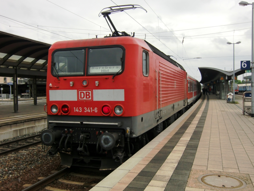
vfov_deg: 41.8
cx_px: 127
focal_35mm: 34
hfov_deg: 54.0
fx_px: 249
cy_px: 96
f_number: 3.6
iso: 64
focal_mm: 6.1
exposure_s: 1/250
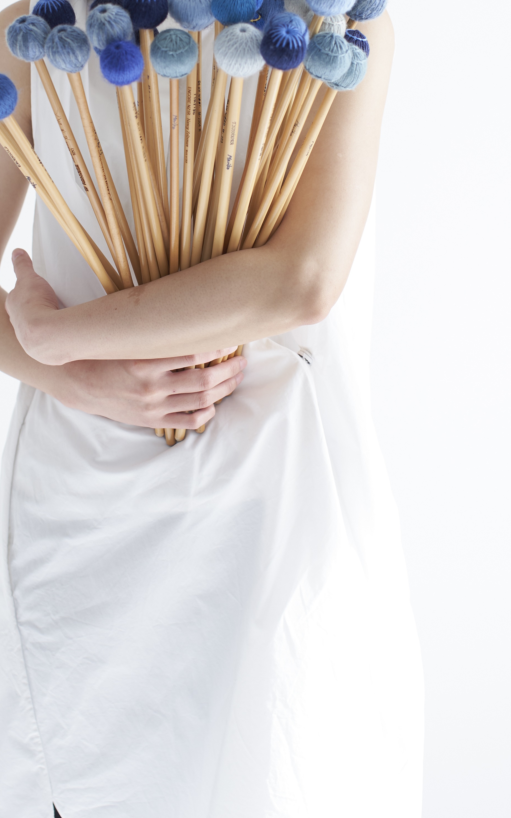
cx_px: 171
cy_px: 179
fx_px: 1849
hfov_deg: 15.7
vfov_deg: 24.6
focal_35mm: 83
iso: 250
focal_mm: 50
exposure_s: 1/160
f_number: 4
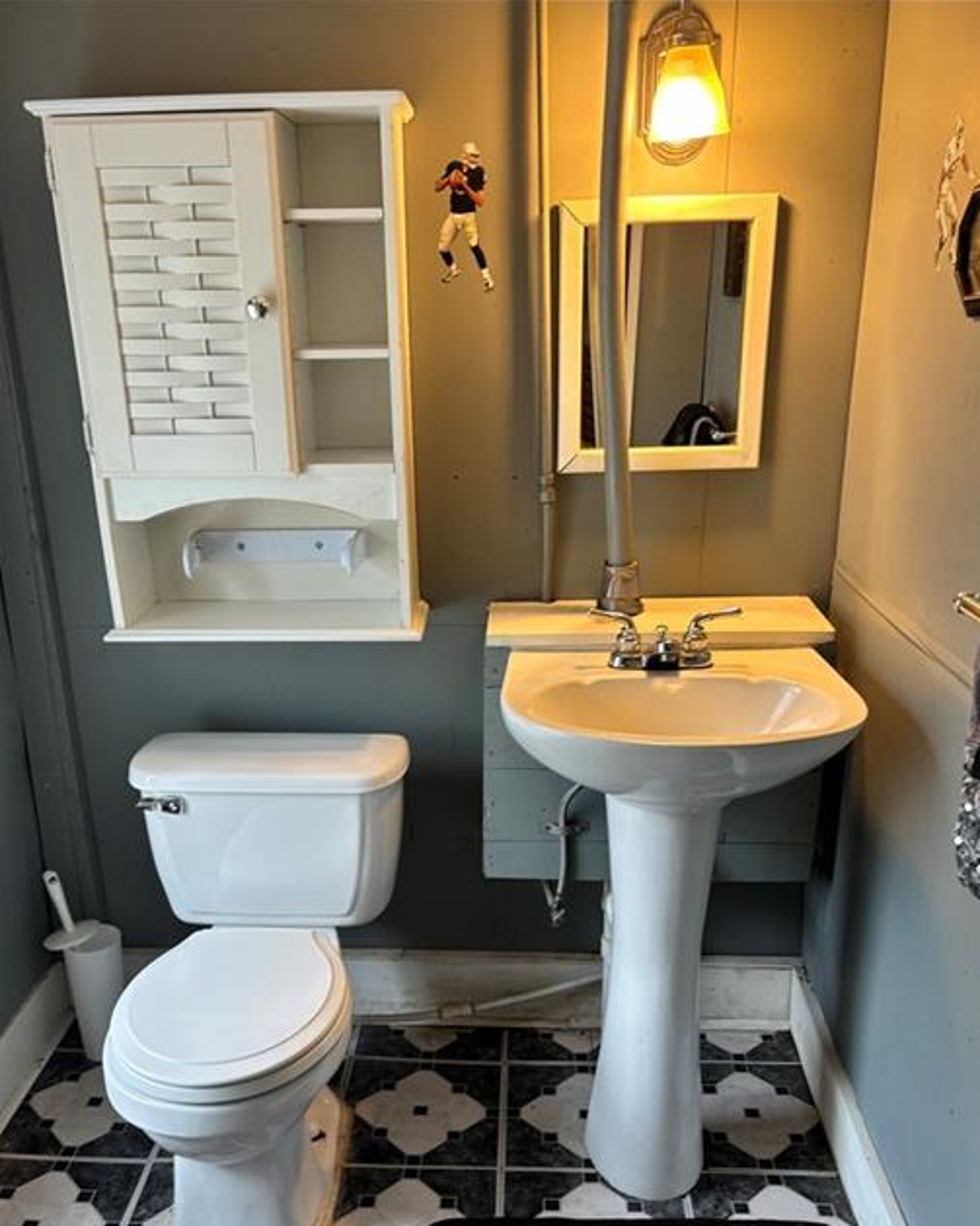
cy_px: 747
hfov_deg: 47.1
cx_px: 466
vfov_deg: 56.7
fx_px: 1124
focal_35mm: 31
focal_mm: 5.96
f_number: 1.6
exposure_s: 1/60
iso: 100
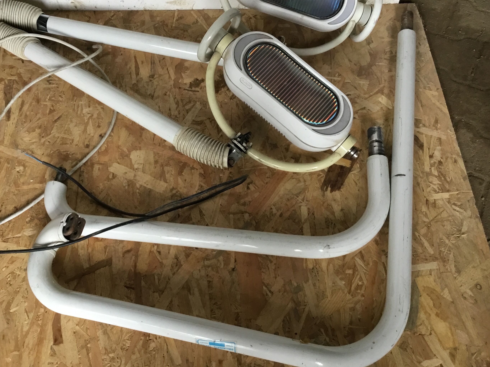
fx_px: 524
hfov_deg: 50.0
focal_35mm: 37
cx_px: 210
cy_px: 161
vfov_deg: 38.6
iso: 100
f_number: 2.4
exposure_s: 1/33
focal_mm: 3.3
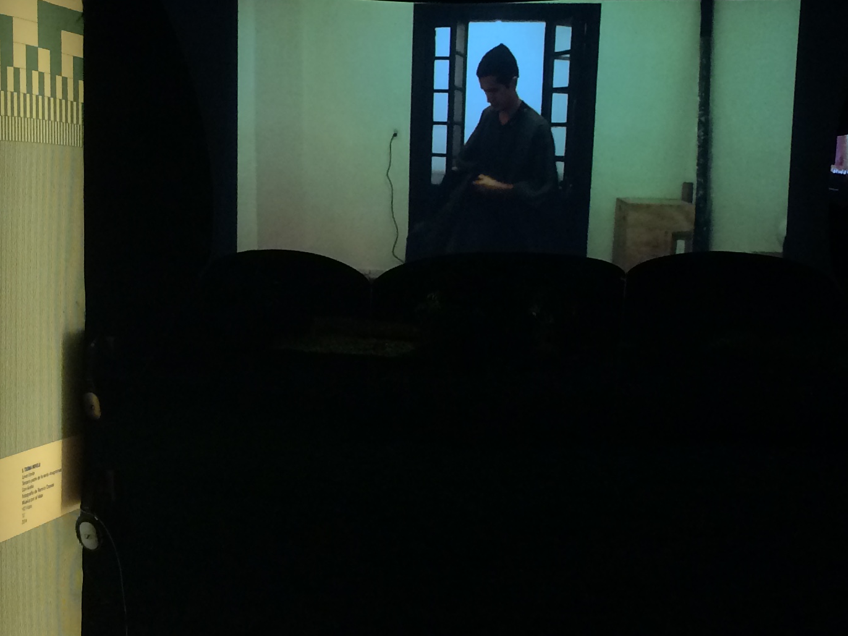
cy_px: 293
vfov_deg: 21.3
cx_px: 433
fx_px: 1690
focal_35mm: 69
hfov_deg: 28.2
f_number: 2.2
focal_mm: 4.15
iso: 100
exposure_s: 1/30
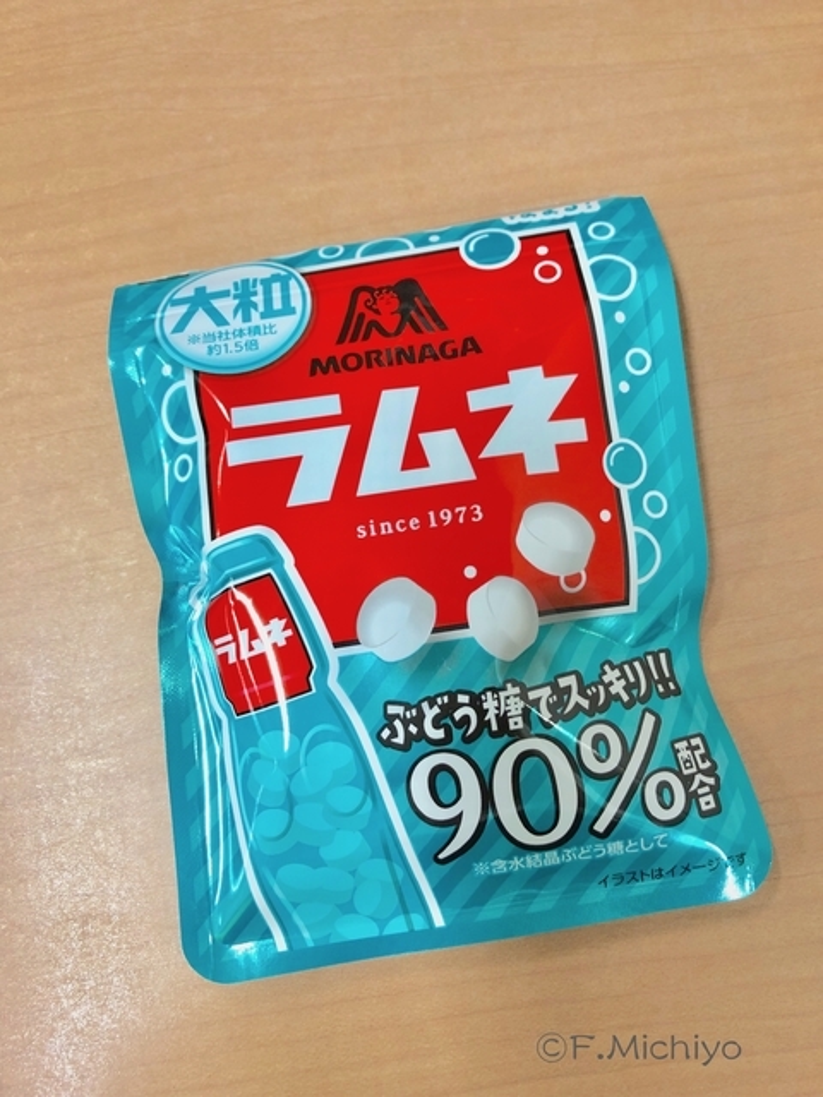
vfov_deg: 63.4
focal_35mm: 28
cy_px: 548
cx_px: 412
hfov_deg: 49.7
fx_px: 888
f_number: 1.8
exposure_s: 1/17
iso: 40
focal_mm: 3.99
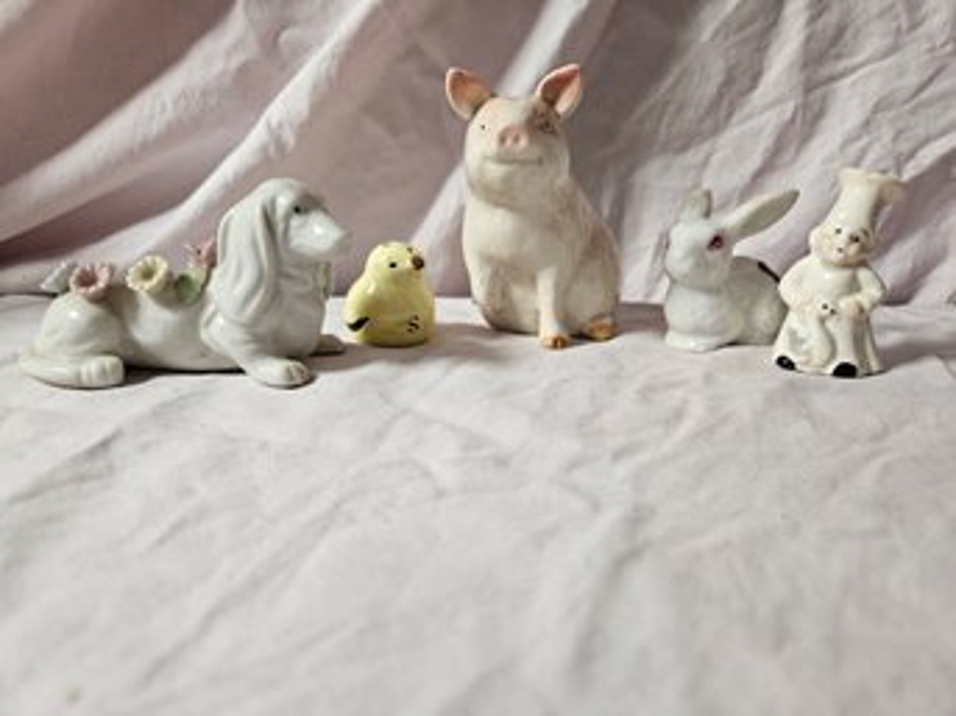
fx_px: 635
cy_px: 358
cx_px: 478
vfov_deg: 58.8
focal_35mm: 23
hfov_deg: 73.9
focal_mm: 5.4
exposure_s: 1/120
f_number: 1.8
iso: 125
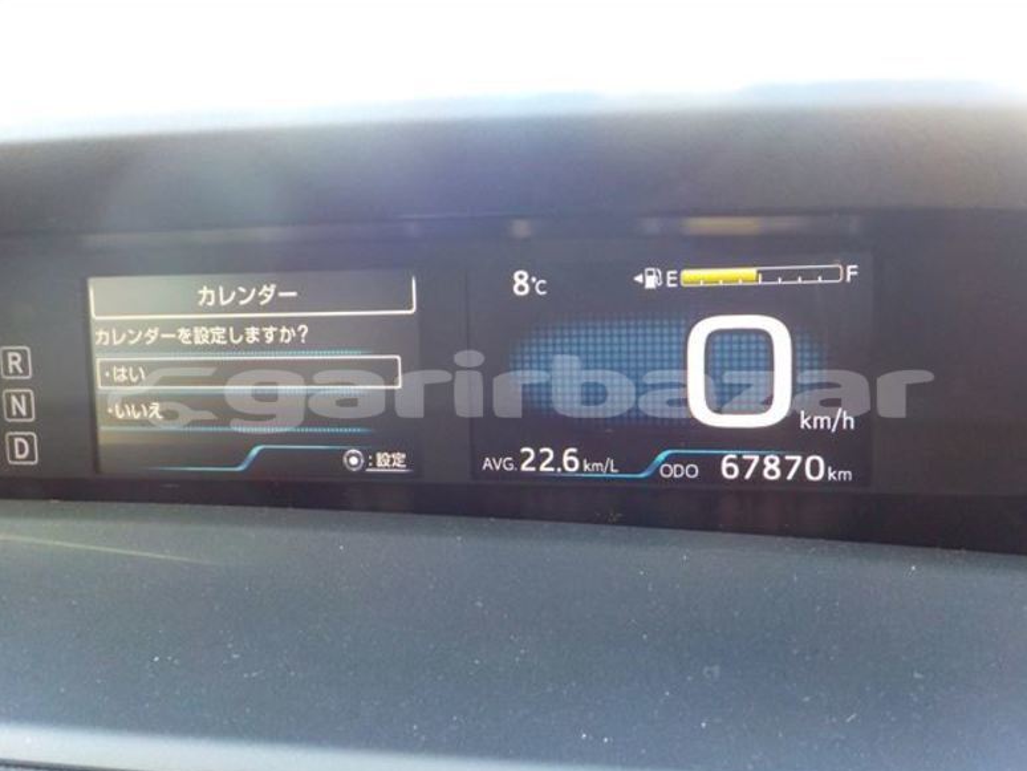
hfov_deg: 58.3
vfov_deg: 45.5
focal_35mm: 31
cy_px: 391
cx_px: 520
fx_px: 920
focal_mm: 4.1
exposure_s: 1/30
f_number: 3.3
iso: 280
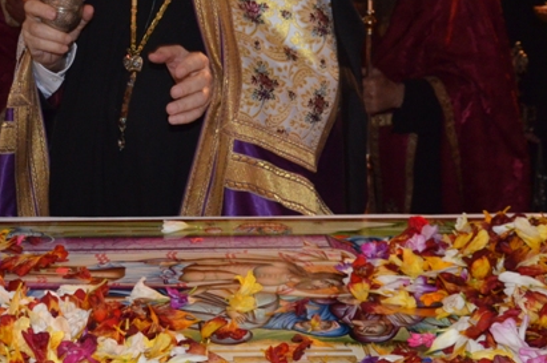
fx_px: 1169
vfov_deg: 17.6
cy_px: 116
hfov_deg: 26.1
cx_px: 154
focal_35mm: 77
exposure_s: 1/60
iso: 2000
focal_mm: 22
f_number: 6.3
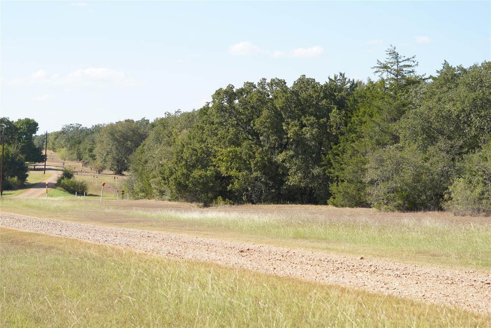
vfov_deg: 18.2
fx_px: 1023
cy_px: 164
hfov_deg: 27.0
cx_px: 246
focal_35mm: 75
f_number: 4.5
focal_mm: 50
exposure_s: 1/320
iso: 100
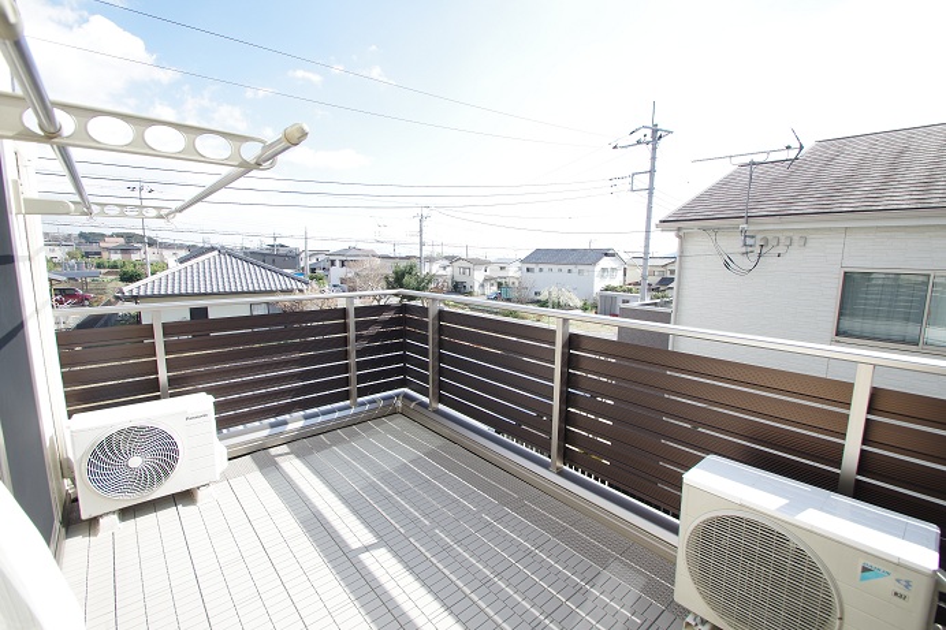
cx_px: 473
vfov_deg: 77.3
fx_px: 394
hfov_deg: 100.4
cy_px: 315
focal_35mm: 15
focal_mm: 10
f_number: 8
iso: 200
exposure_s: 1/180
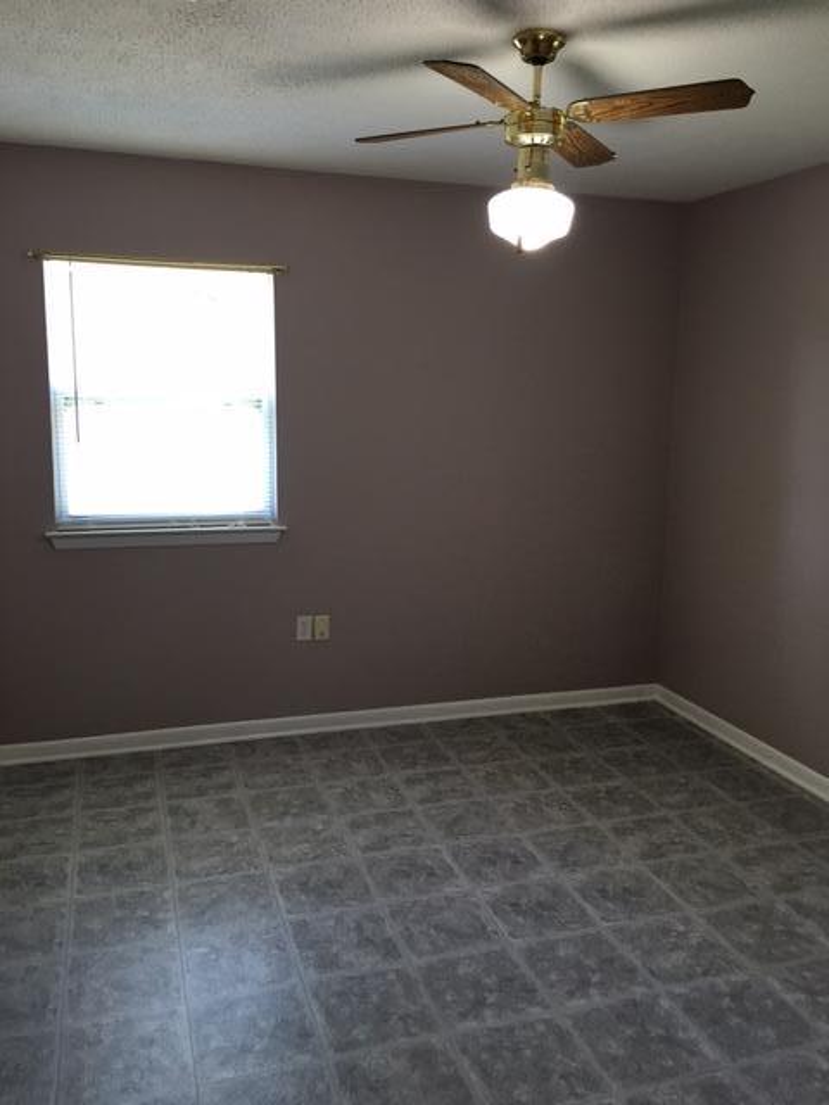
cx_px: 414
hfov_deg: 48.2
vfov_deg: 61.7
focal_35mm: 29
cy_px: 552
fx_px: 926
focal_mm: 4.15
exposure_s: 1/17
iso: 40
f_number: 2.2
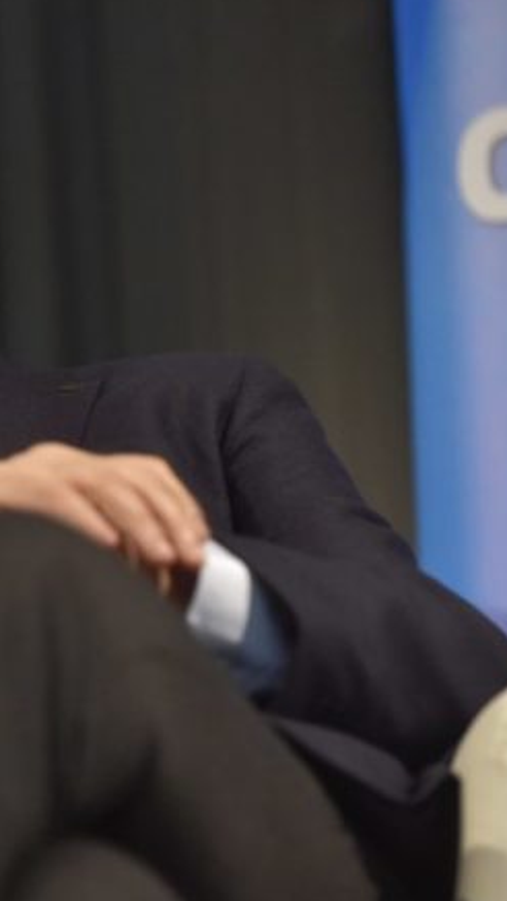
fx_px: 6807
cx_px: -2
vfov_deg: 7.6
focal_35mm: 285
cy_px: 479
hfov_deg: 4.3
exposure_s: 1/640
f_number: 3.5
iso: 5000
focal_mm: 155
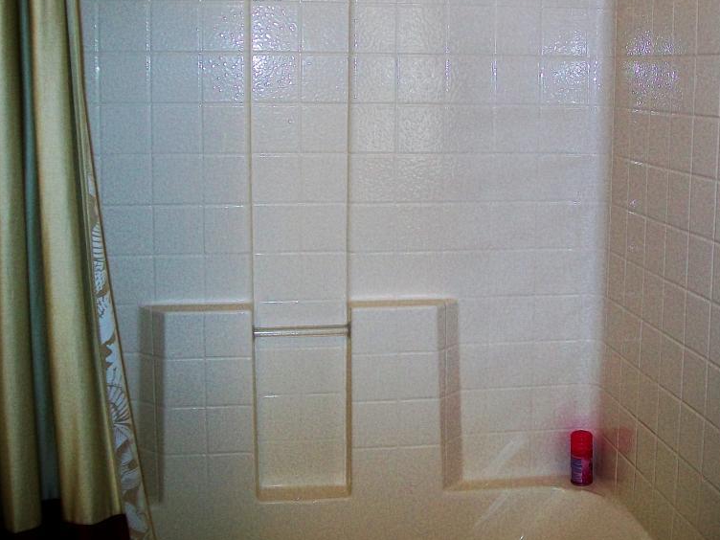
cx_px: 428
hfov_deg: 38.8
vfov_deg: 29.5
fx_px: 1019
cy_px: 199
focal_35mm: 49
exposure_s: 1/60
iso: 64
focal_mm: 6
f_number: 2.7
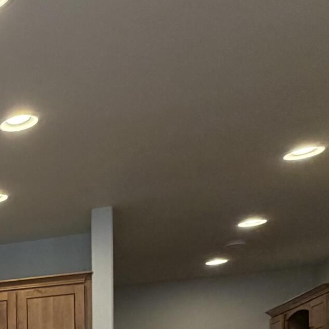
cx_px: -255
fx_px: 634
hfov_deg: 20.7
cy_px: 418
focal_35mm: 59
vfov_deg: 25.4
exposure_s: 1/60
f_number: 2.2
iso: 200
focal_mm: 2.22
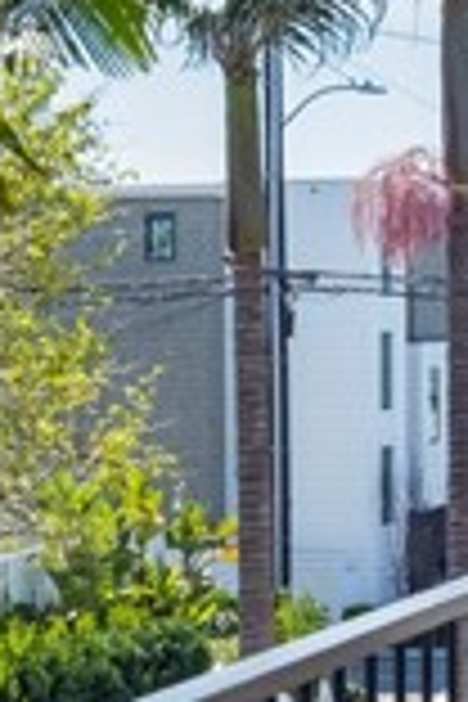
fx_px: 2710
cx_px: 569
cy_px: 338
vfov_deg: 14.8
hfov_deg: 9.7
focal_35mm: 139
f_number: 9
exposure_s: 1/800
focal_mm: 20
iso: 800
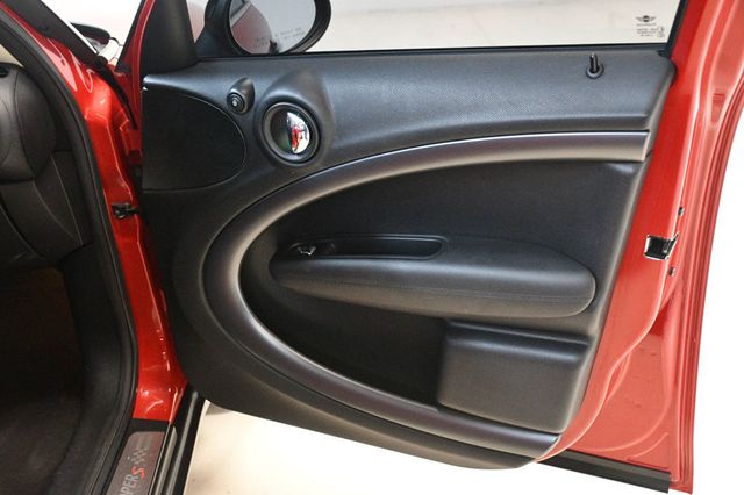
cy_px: 248
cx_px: 372
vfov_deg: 33.4
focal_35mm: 40
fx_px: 826
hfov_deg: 48.5
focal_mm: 27
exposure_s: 1/60
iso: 5000
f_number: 4
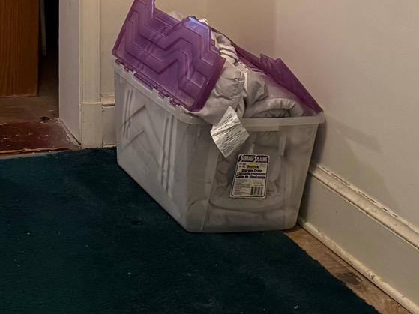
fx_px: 1065
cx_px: -54
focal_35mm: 88
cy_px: -99
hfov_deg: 21.0
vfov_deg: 15.9
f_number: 1.78
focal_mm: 6.76
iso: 500
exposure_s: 1/60
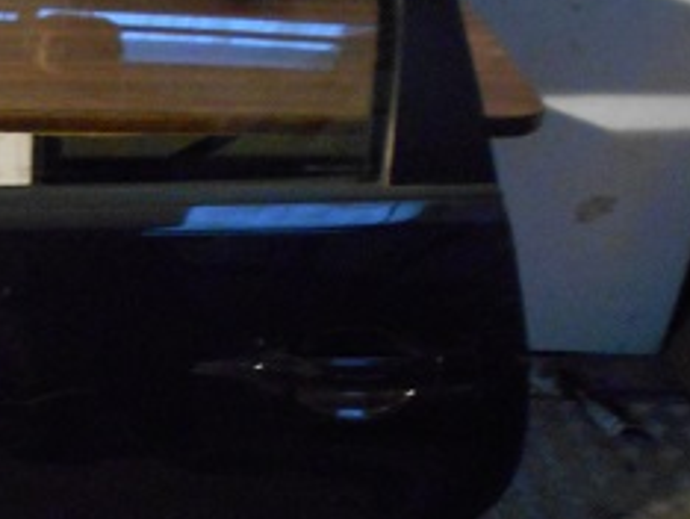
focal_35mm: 63
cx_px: -13
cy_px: 251
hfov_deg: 28.6
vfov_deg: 23.3
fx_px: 1257
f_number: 3.2
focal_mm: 4.6
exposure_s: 1/5
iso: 800
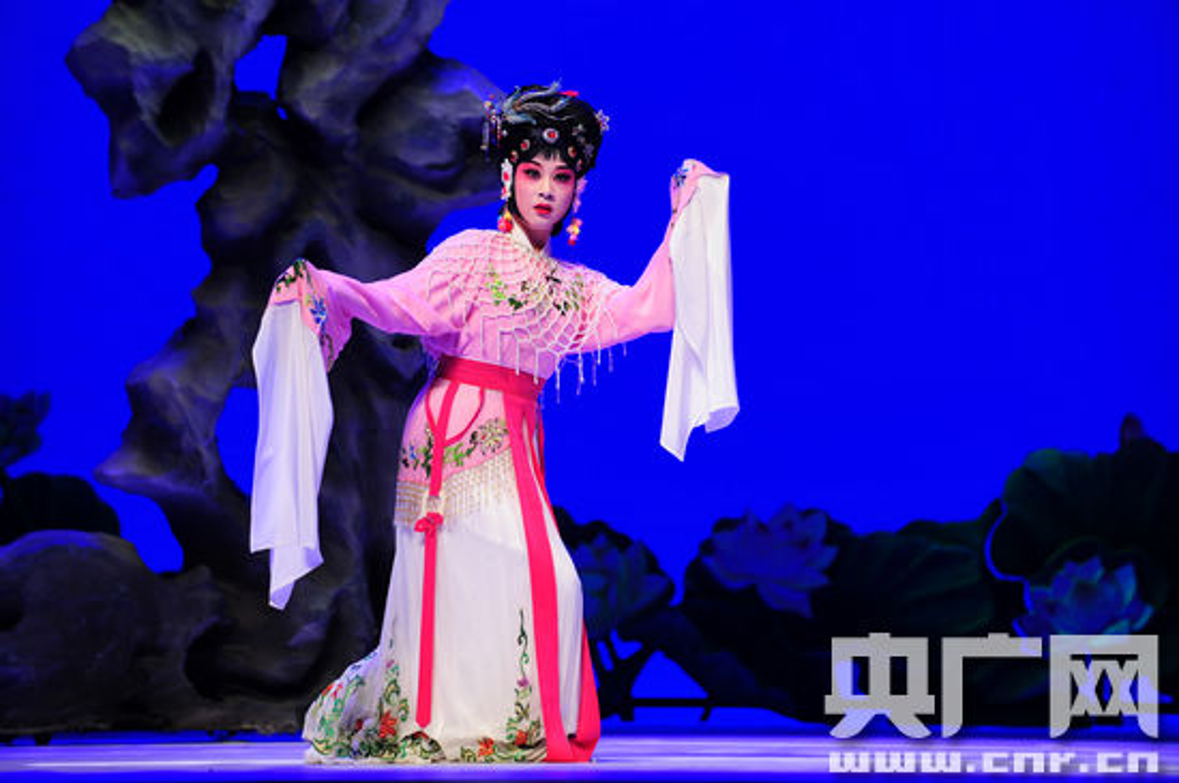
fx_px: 5559
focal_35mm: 170
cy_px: 392
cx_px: 590
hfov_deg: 12.1
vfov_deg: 8.1
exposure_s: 1/200
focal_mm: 170
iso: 400
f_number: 4.5
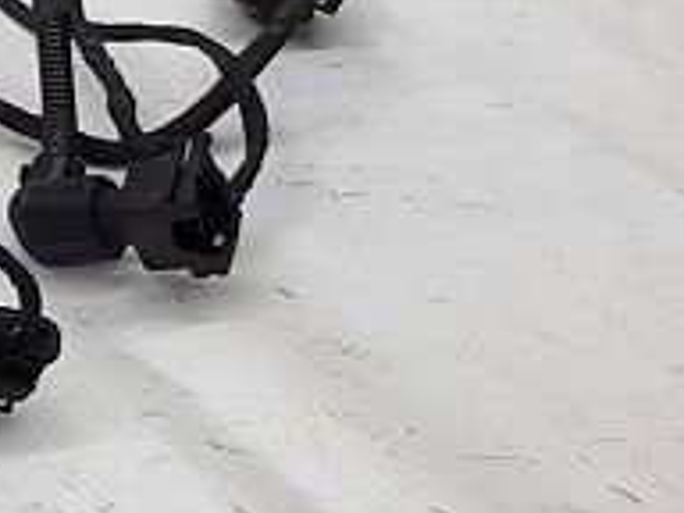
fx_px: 3083
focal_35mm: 156
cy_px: 253
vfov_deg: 9.5
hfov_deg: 9.6
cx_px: -1396
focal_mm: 4.6
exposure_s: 1/50
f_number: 2
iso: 50
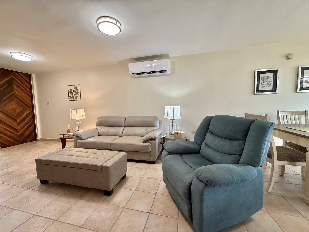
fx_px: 125
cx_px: 154
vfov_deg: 85.7
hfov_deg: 102.1
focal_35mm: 14
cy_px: 116
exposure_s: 1/120
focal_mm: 2.22
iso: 250
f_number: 2.2
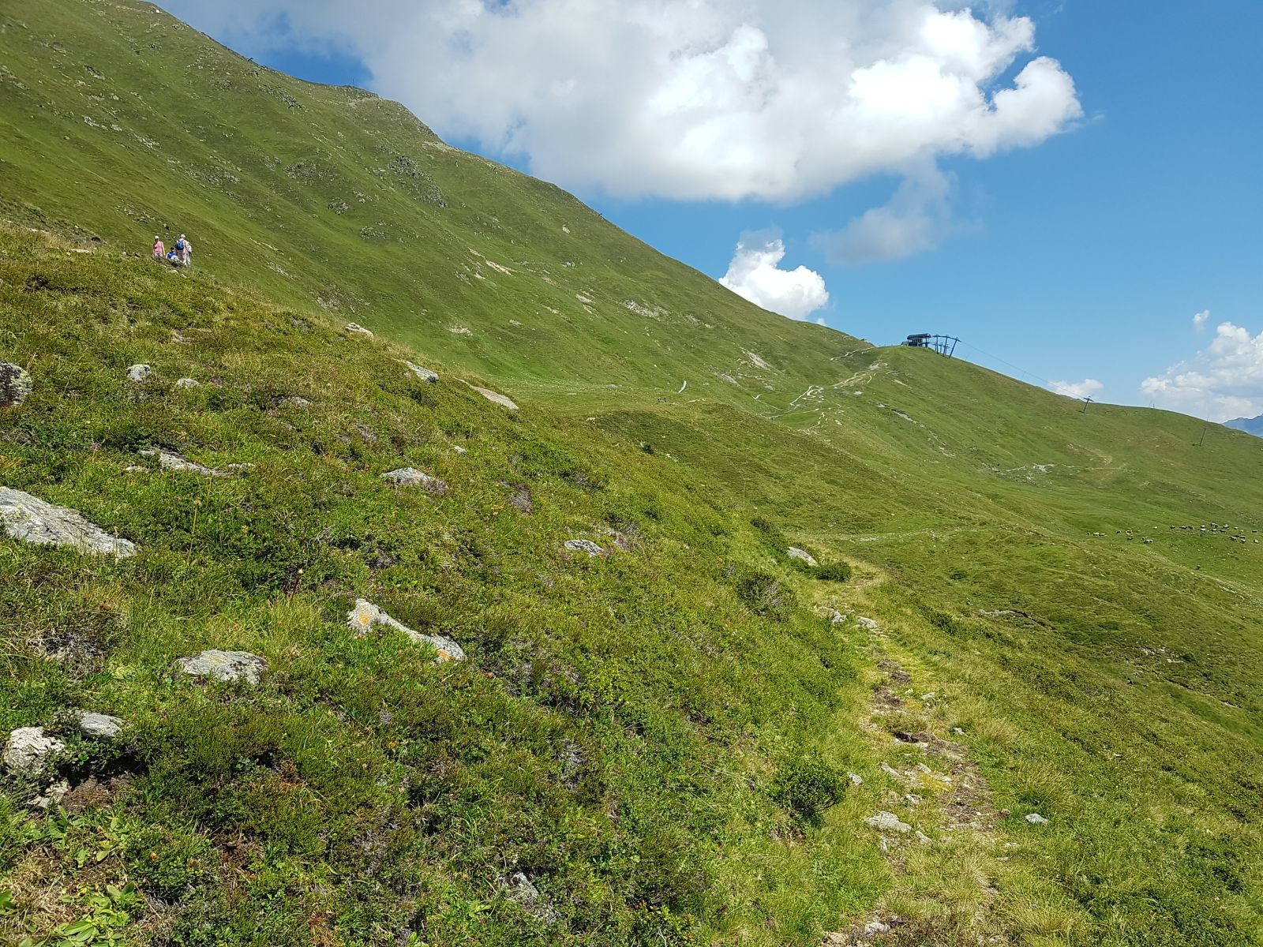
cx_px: 632
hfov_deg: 67.3
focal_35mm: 26
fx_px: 949
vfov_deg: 53.1
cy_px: 474
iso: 50
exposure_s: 1/2184
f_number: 1.7
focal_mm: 4.2
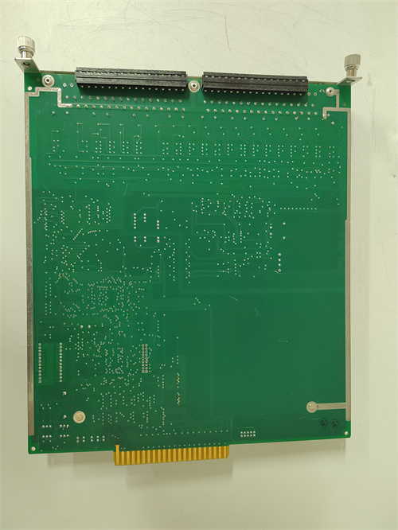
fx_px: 352
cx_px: 199
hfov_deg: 58.9
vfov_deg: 73.9
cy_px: 265
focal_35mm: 23
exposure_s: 1/50
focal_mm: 5.52
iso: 1528
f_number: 1.9
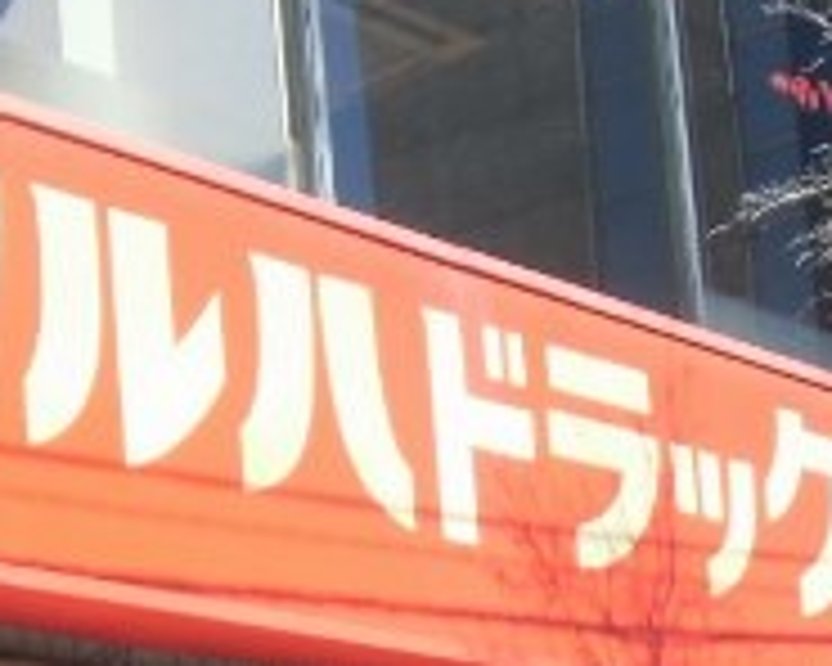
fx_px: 2733
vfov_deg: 13.0
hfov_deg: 16.8
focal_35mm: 111
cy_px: 1046
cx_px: -81
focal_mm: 5.36
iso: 64
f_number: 3.5
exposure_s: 1/250
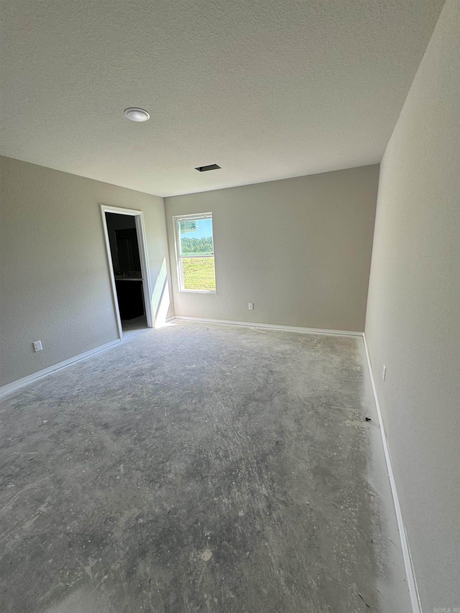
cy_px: 306
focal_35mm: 14
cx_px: 230
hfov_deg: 85.7
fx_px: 248
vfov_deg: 102.1
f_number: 2.2
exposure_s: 1/99
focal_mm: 2.22
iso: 40
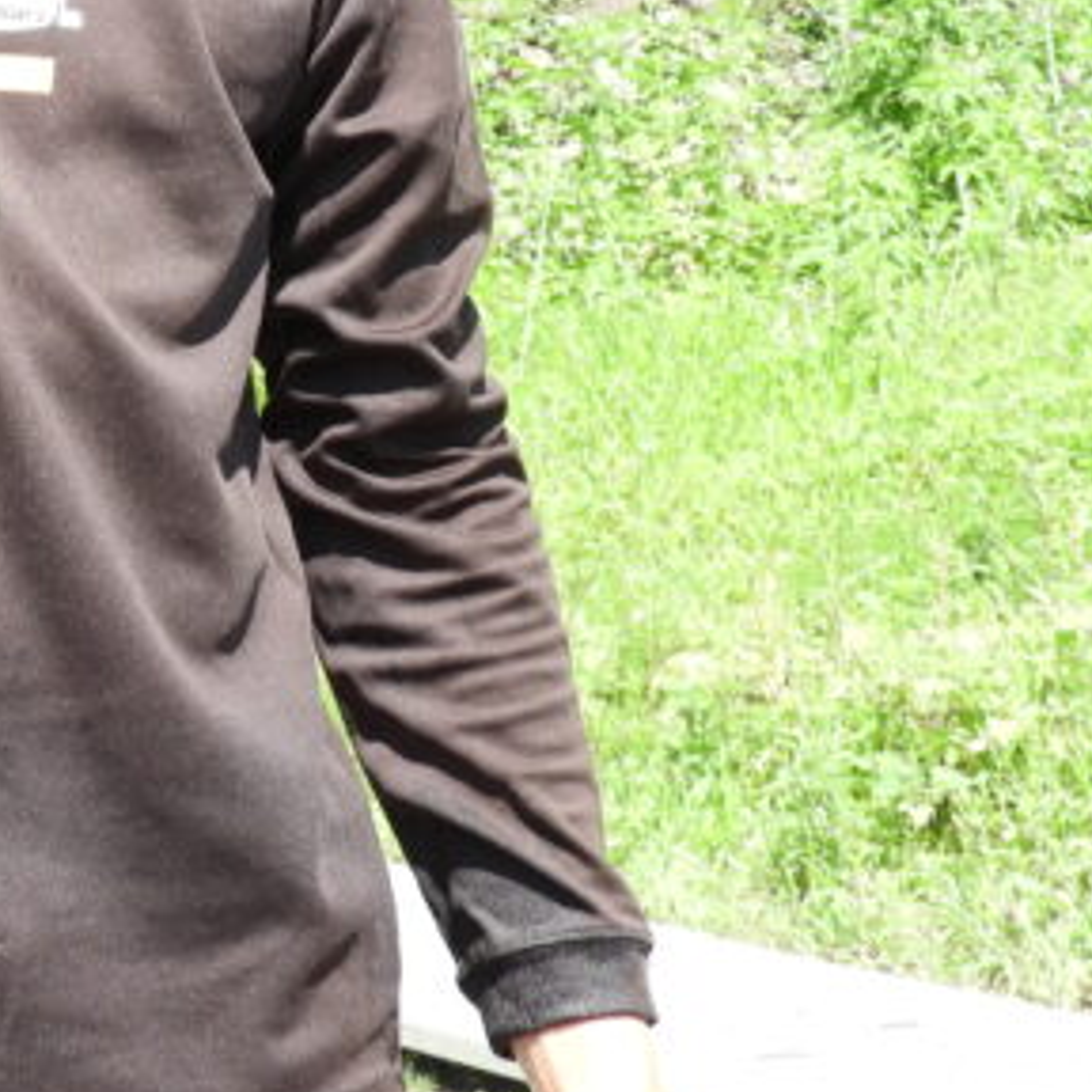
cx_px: -76
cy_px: -32
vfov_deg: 18.5
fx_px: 3248
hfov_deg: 18.4
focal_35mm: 91
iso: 100
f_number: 3.6
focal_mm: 5.9
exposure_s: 1/200
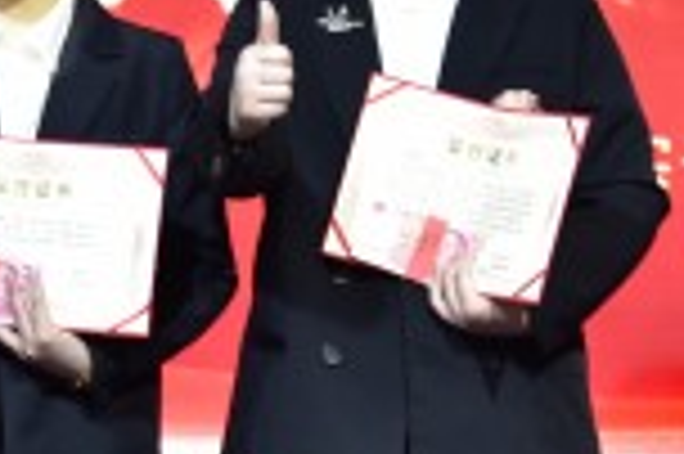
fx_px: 3758
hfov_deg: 10.4
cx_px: 130
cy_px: 18
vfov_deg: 6.9
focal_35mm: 198
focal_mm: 50
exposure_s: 1/60
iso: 1600
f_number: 4.5
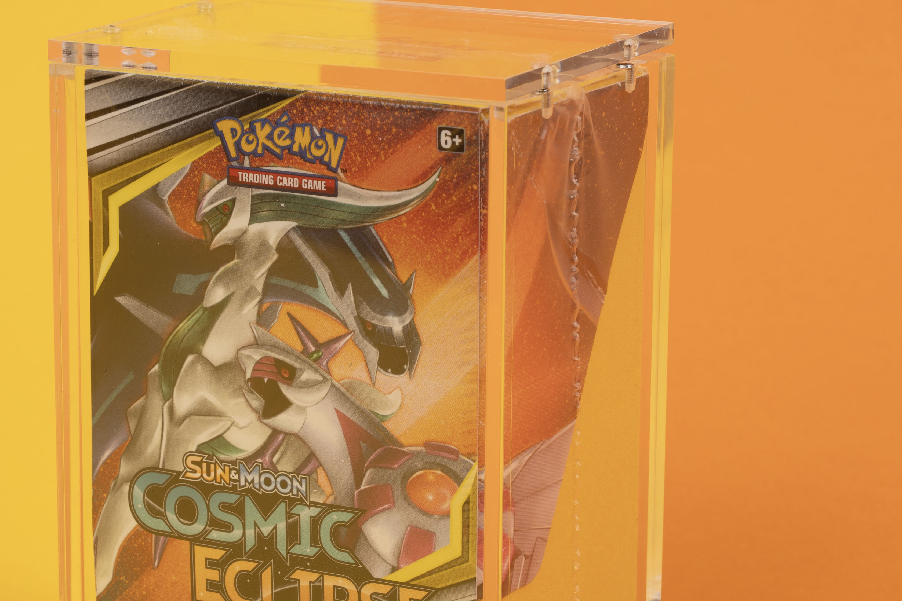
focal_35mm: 146
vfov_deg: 9.4
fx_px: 3658
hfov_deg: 14.1
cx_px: 367
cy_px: 391
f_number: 14
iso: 50
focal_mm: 70
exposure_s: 1/5
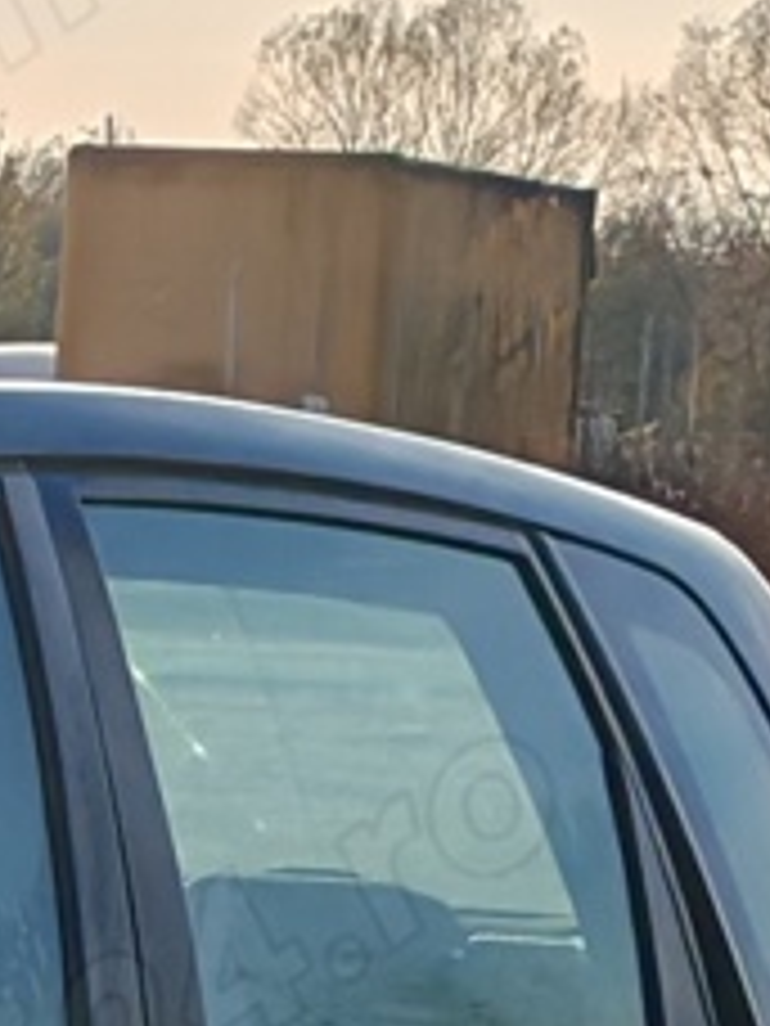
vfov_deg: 8.2
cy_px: 2488
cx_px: -459
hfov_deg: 6.6
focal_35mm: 222
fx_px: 6584
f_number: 1.95
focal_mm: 5.52
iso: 50
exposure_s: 1/3400
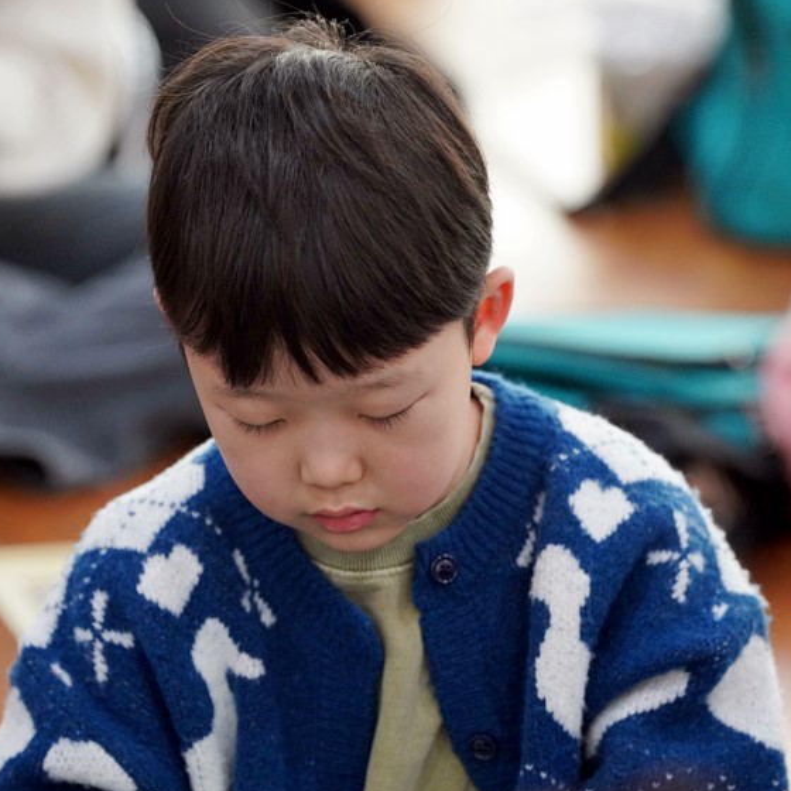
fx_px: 7058
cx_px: 410
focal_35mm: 273
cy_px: 396
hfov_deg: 6.4
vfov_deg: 6.4
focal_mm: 200
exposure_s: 1/250
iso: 3200
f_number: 4
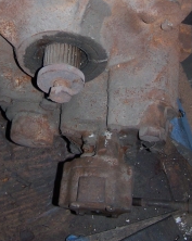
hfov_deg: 20.3
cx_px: 58
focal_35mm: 75
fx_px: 534
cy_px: 29
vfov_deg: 24.8
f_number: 2.8
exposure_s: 1/60
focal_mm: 7.1
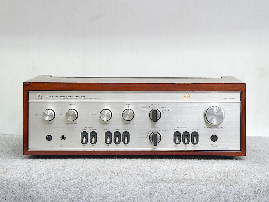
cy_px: 101
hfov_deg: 17.1
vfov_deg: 12.9
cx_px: 134
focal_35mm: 115
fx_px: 894
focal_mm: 20.6
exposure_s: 1/10
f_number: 5.1
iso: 200
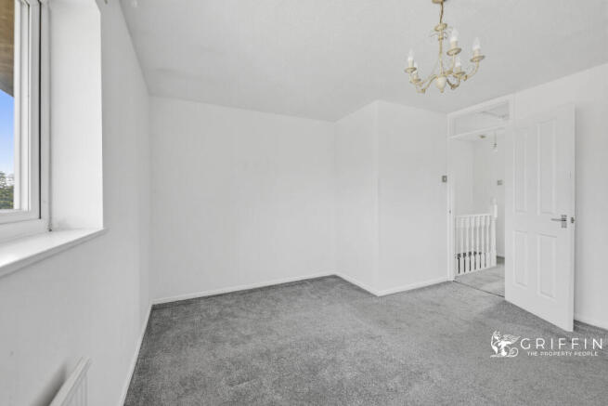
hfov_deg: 104.2
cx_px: 304
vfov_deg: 81.2
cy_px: 203
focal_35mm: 14
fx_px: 236
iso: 100
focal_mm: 14
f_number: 2.8
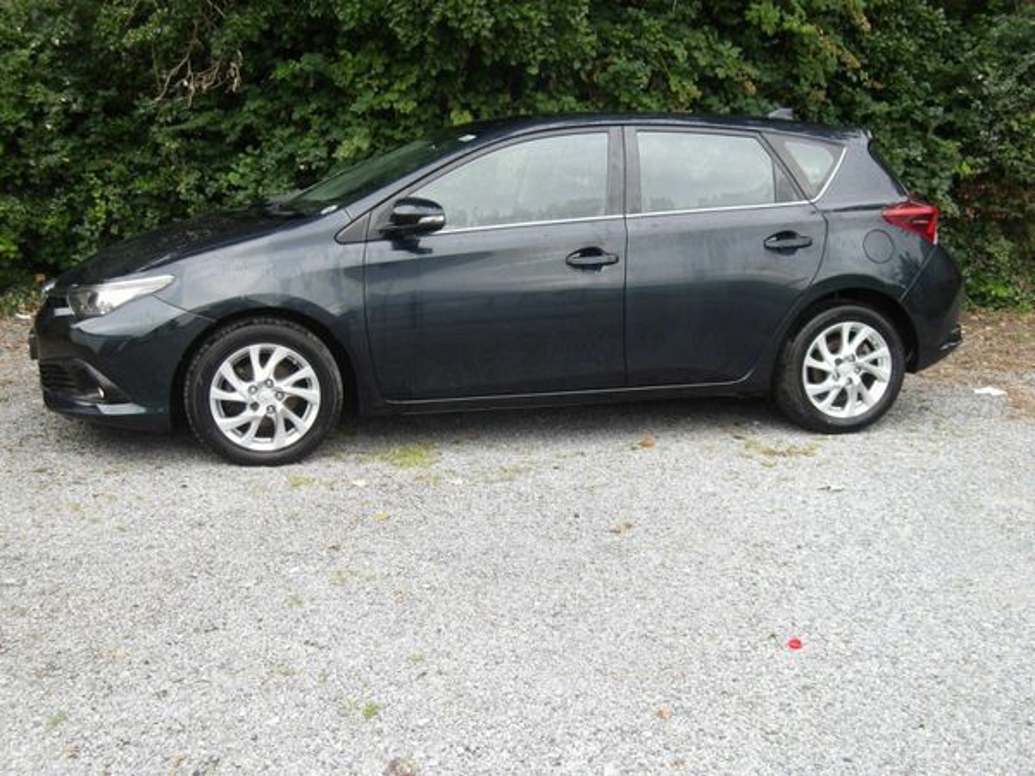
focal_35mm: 42
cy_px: 388
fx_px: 1256
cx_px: 518
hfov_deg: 44.8
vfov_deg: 34.3
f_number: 3.7
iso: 100
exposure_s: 1/148
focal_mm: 7.6
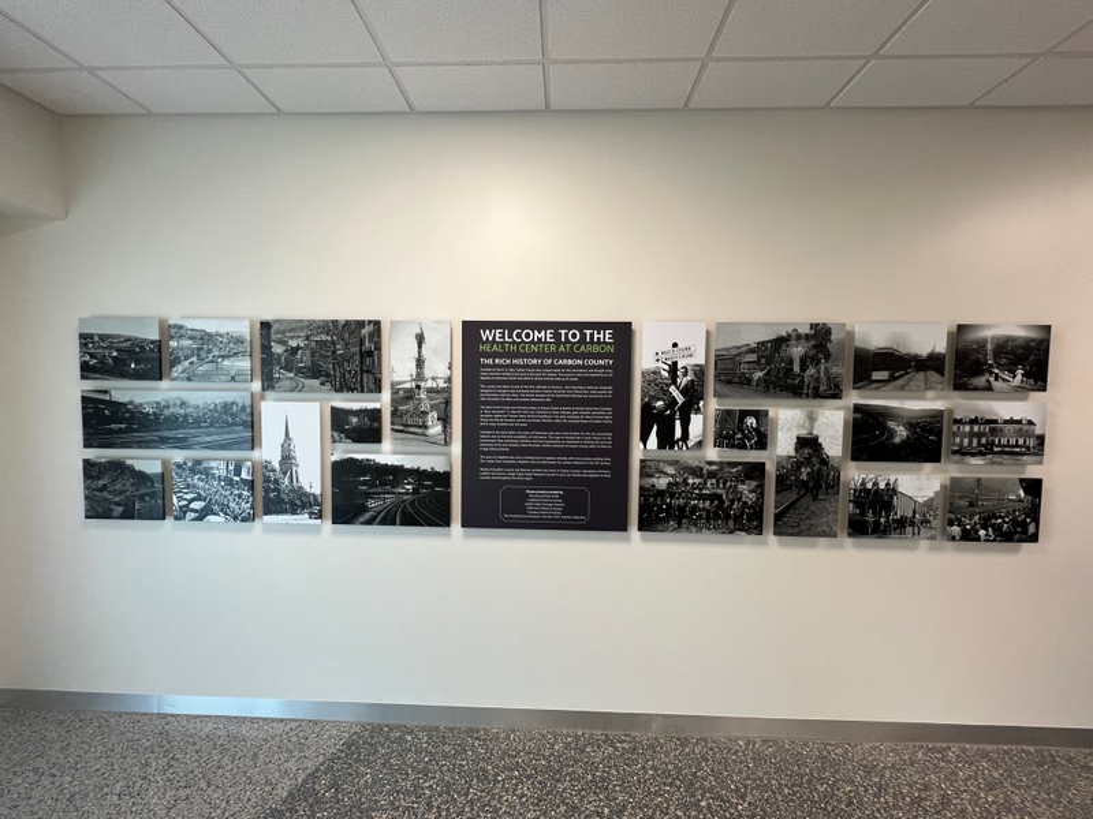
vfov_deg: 89.9
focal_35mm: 13
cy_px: 410
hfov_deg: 106.2
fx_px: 410
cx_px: 546
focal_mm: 1.57
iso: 200
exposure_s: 1/120
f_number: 1.8
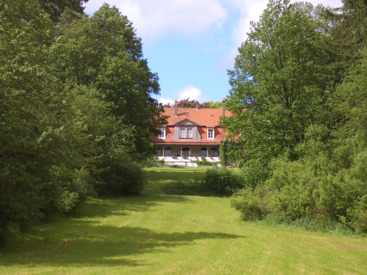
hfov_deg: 18.7
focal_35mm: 105
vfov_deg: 14.1
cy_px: 138
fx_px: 1113
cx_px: 184
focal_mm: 17.4
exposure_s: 1/250
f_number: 4.8
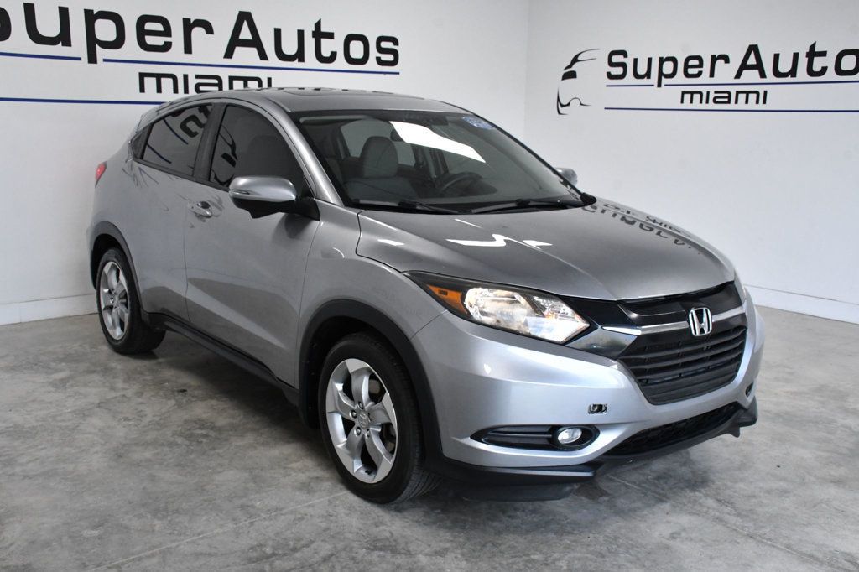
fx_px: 859
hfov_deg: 53.1
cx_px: 430
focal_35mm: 36
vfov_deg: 36.8
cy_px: 286
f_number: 10
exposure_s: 1/400
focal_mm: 24
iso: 2500
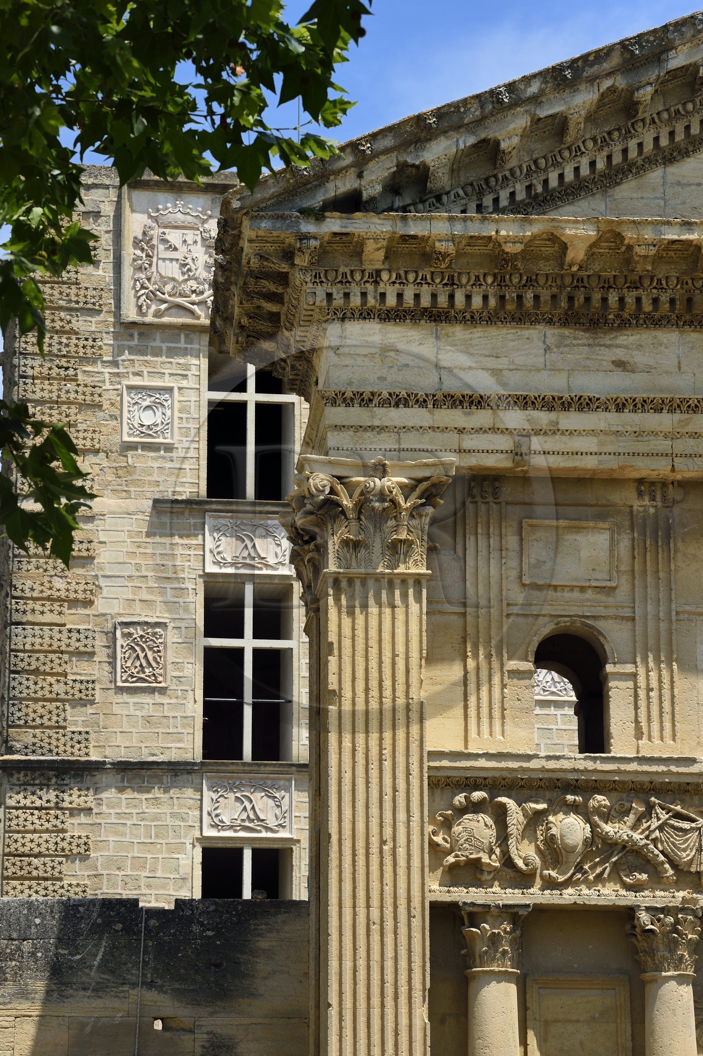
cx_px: 352
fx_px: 3078
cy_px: 528
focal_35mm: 105
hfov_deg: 13.0
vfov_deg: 19.5
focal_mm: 105
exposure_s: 1/250
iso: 200
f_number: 11
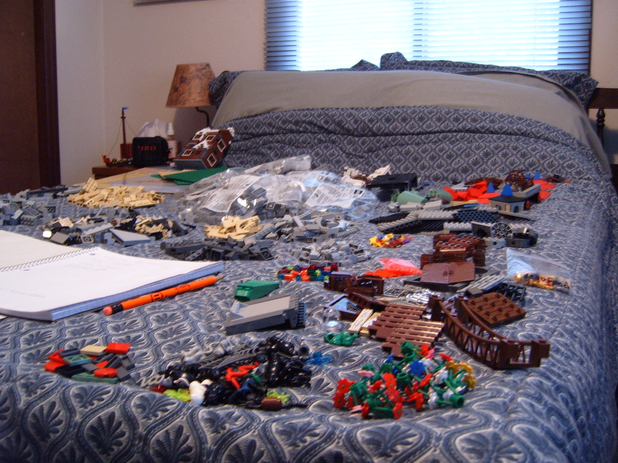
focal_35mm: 37
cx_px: 309
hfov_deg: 50.1
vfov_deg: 38.7
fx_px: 661
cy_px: 232
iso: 141
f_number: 2.9
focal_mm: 6.2
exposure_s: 1/4
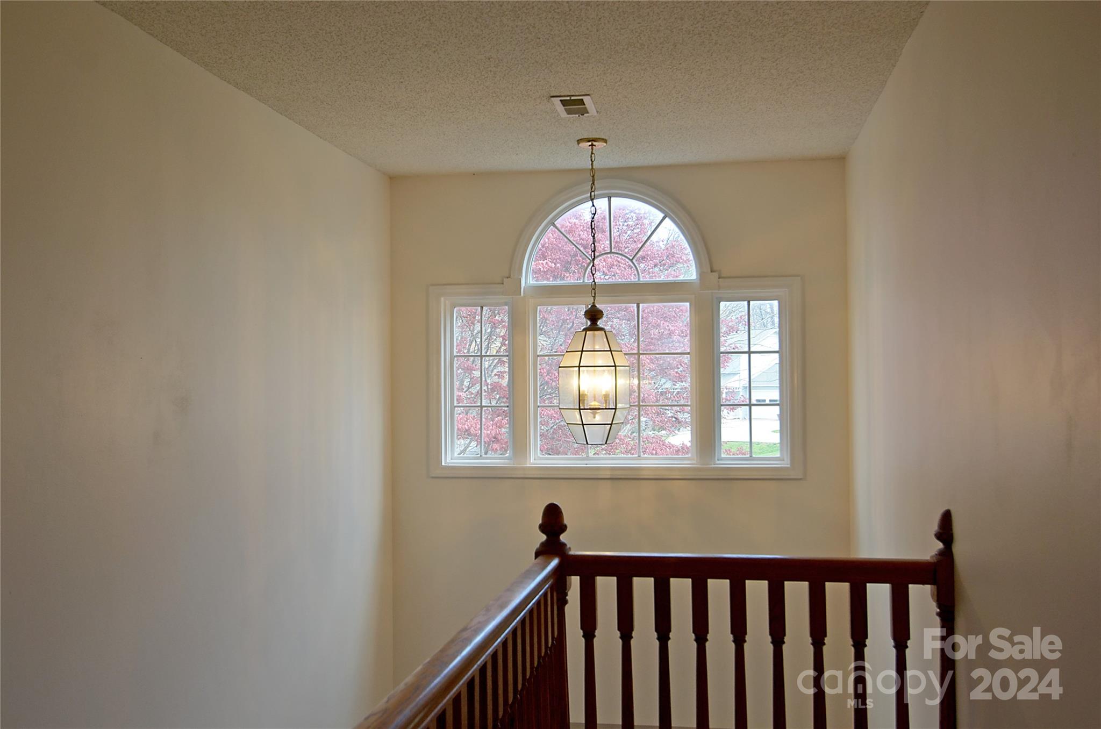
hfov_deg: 53.2
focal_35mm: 36
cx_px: 550
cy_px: 364
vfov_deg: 36.7
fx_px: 1099
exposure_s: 1/125
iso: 250
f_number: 5.6
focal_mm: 24
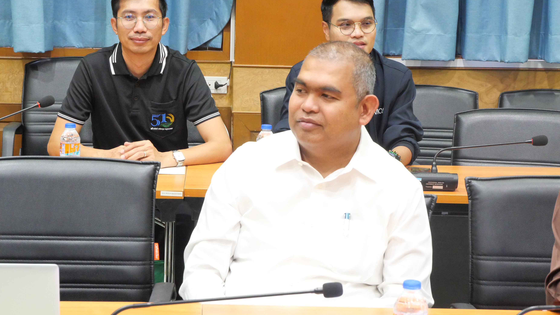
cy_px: 152
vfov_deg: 12.1
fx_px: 1485
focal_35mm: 100
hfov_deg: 21.4
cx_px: 281
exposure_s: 1/15
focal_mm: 46
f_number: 8
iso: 3200
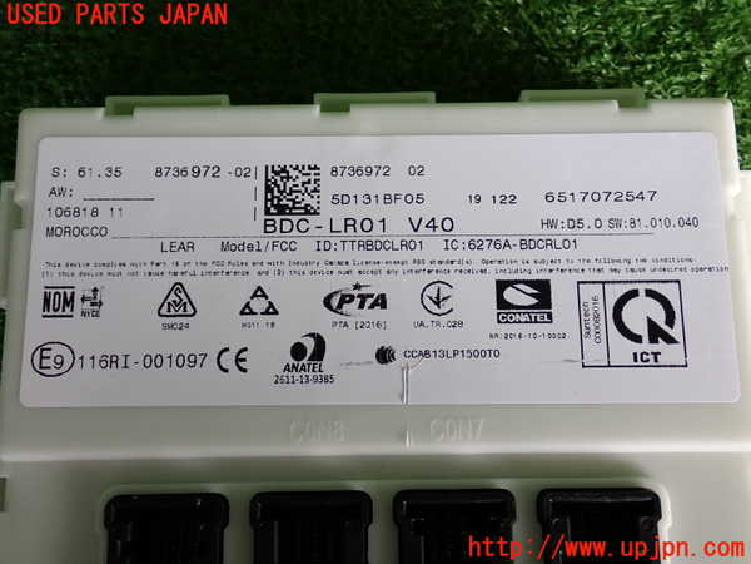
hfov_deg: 45.8
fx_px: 890
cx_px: 376
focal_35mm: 41
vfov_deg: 35.1
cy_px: 282
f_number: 2.8
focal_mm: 7.31
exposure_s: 1/125
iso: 200
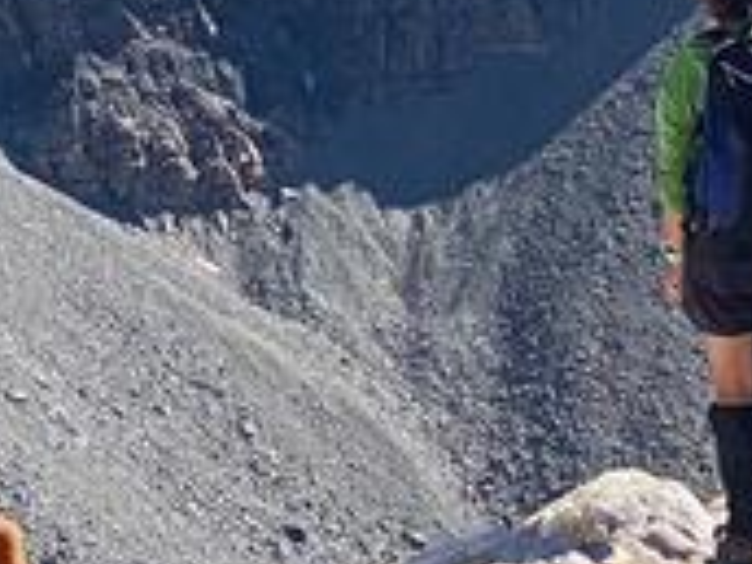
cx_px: -17
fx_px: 6734
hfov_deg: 6.4
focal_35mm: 310
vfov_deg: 4.7
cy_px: -490
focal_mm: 6
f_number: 2
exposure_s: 1/1199
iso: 20
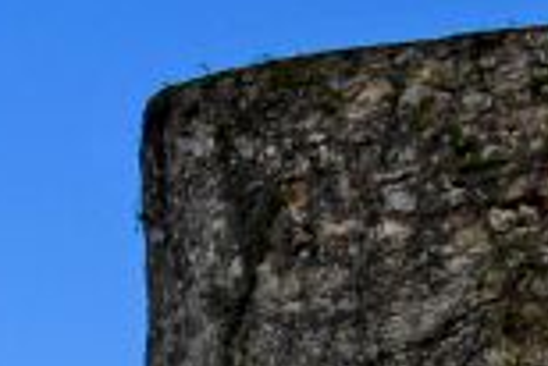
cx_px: 121
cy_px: 801
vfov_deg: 2.7
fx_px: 7588
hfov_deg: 4.1
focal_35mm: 498
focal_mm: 50
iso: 160
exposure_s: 1/250
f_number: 8
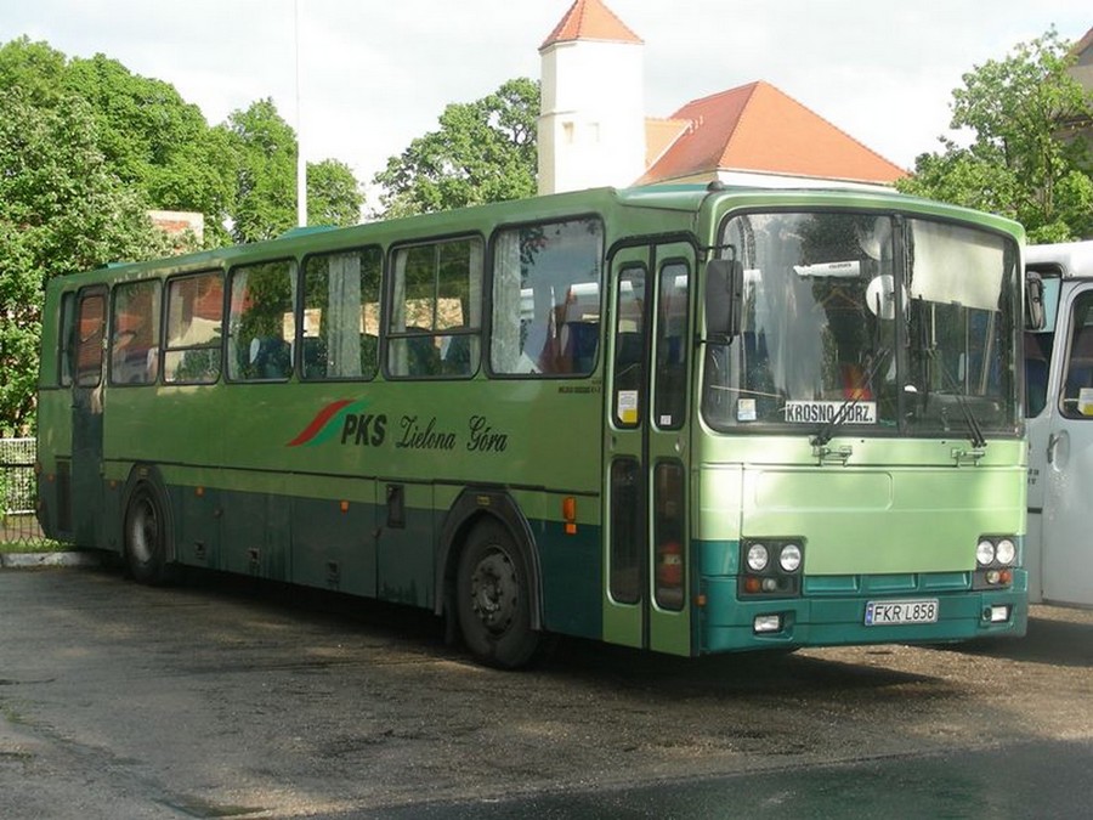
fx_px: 1989
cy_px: 410
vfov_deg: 23.3
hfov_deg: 30.7
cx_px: 546
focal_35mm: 63
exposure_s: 1/252
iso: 50
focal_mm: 10.5
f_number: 4
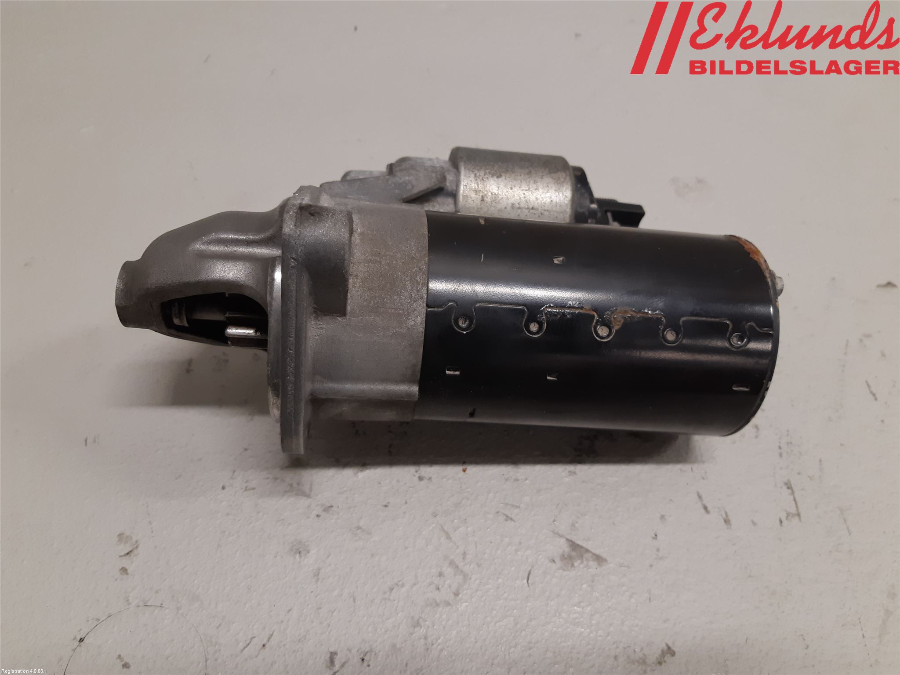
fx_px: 676
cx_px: 450
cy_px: 338
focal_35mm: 26
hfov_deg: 67.3
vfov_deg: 53.1
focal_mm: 3.93
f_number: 1.7
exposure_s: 1/50
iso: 125
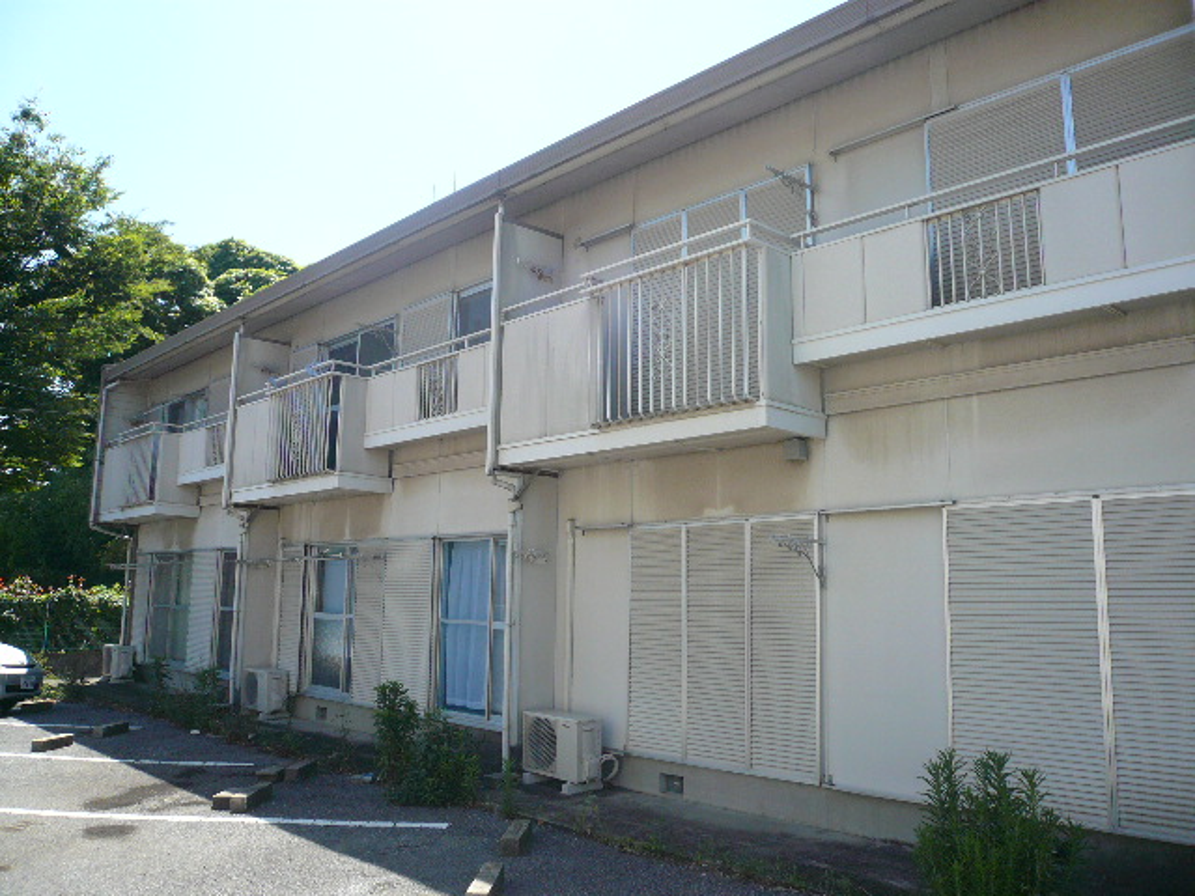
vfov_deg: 49.7
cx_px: 598
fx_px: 967
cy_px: 448
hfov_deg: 63.4
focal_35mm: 28
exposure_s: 1/640
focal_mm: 4.6
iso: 100
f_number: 2.8
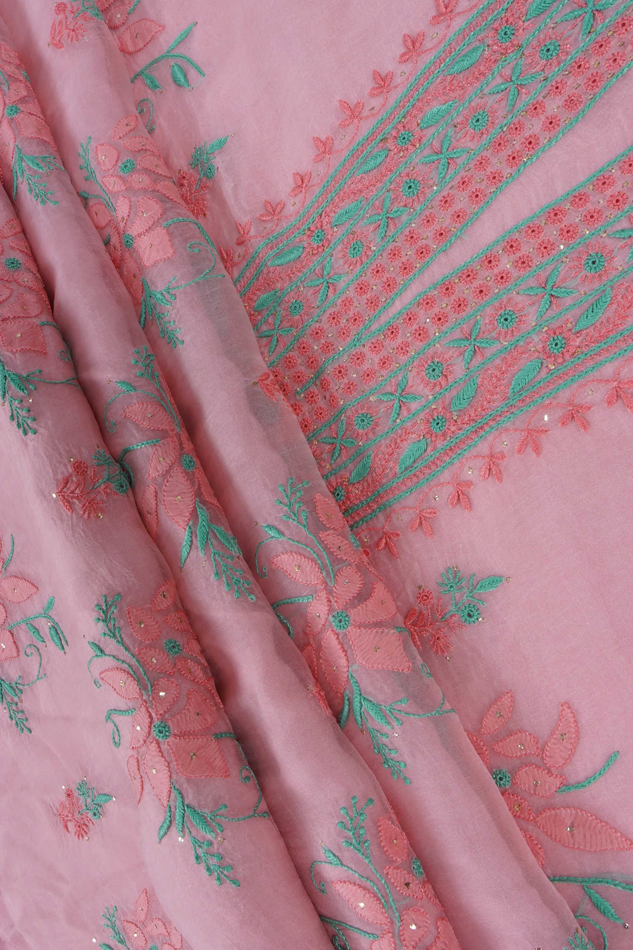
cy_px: 475
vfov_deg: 73.7
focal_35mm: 24
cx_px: 316
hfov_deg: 53.1
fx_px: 633
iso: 100
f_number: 16
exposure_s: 1/160
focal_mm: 16
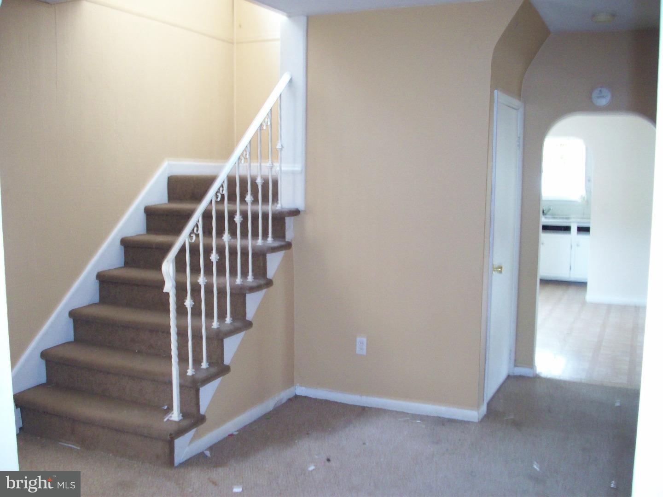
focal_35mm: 37
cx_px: 332
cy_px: 248
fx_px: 709
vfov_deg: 38.7
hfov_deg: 50.1
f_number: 2.8
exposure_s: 1/2.02
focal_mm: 6.2
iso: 160
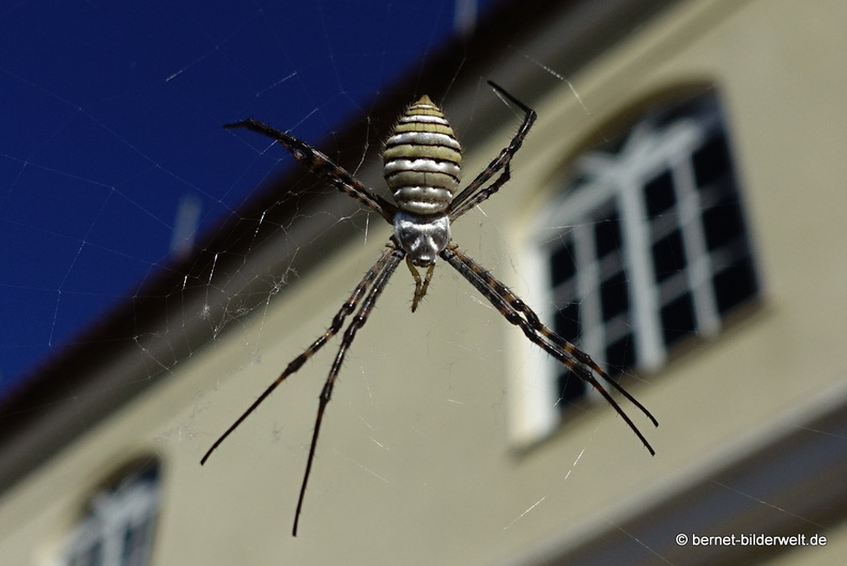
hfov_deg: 73.7
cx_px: 424
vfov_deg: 53.2
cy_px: 283
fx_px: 565
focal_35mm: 24
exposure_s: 1/800
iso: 200
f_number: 3.5
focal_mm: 8.8
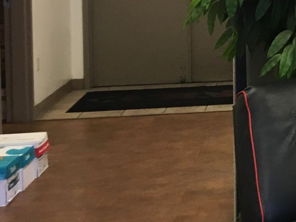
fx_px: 932
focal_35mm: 109
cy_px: -29
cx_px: 542
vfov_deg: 13.3
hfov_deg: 15.4
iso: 40
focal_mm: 4.15
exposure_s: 1/30
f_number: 2.2
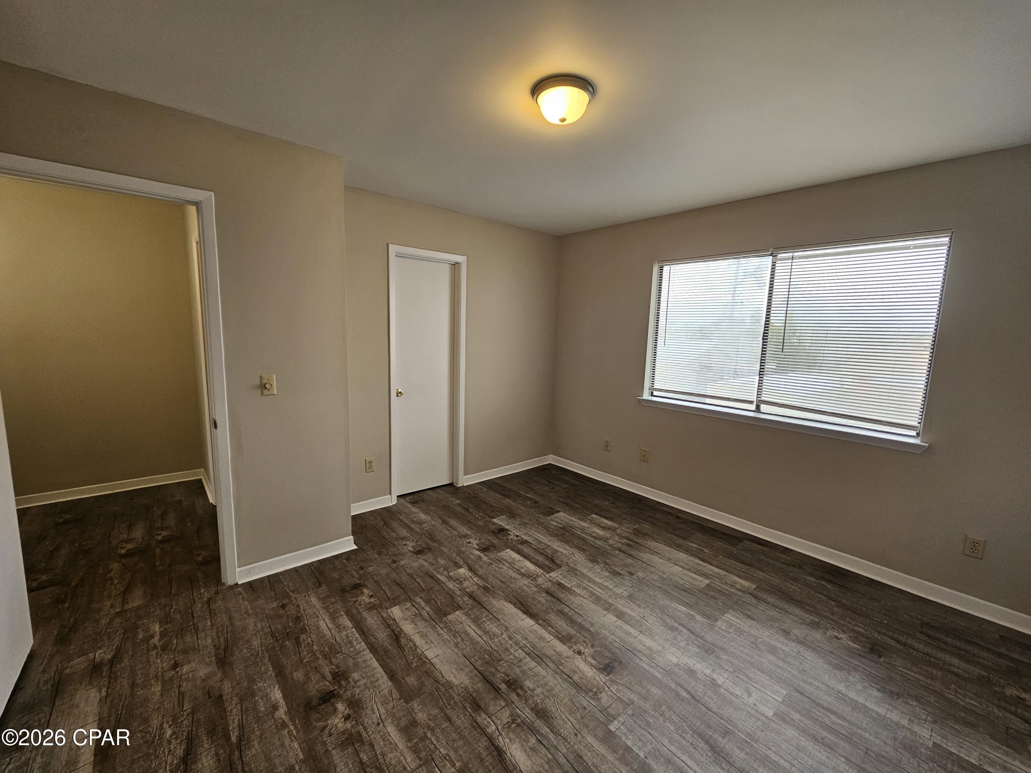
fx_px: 387
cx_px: 516
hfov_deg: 106.2
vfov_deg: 89.9
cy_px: 386
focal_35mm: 13
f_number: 2.2
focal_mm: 2.2
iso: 125
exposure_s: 1/60
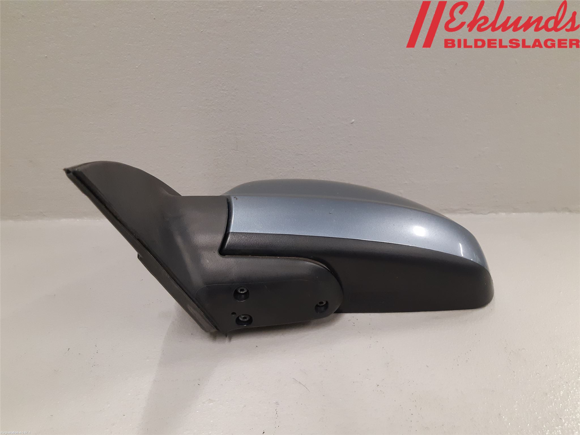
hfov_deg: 67.3
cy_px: 218
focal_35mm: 26
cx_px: 290
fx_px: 436
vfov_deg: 53.1
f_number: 1.7
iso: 200
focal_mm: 3.93
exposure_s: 1/50
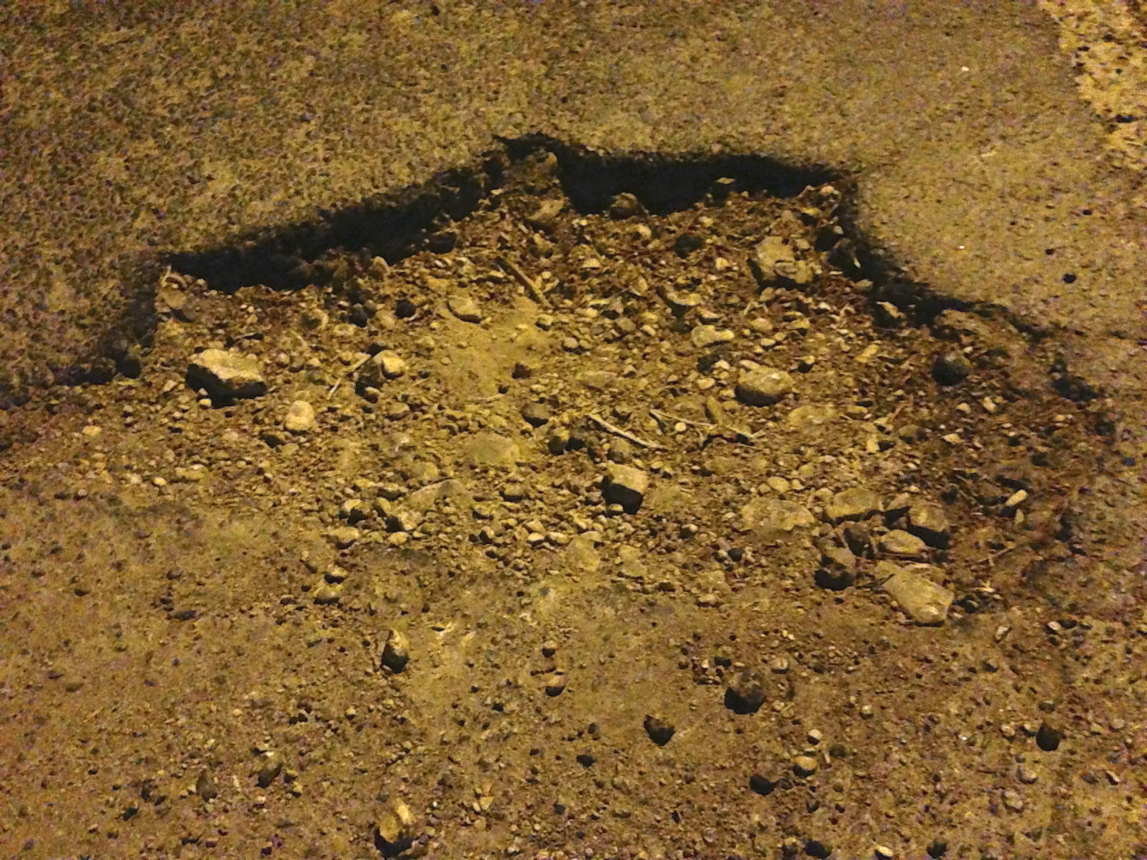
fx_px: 1093
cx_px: 574
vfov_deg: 42.9
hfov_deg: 55.4
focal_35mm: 33
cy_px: 430
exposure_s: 1/17
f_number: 2.4
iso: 1600
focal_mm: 4.13
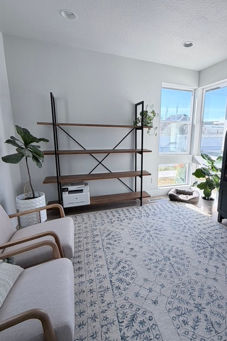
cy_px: 170
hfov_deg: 62.7
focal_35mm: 19
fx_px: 180
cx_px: 153
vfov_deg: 86.9
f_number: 2.2
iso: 50
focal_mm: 2.22
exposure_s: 1/155
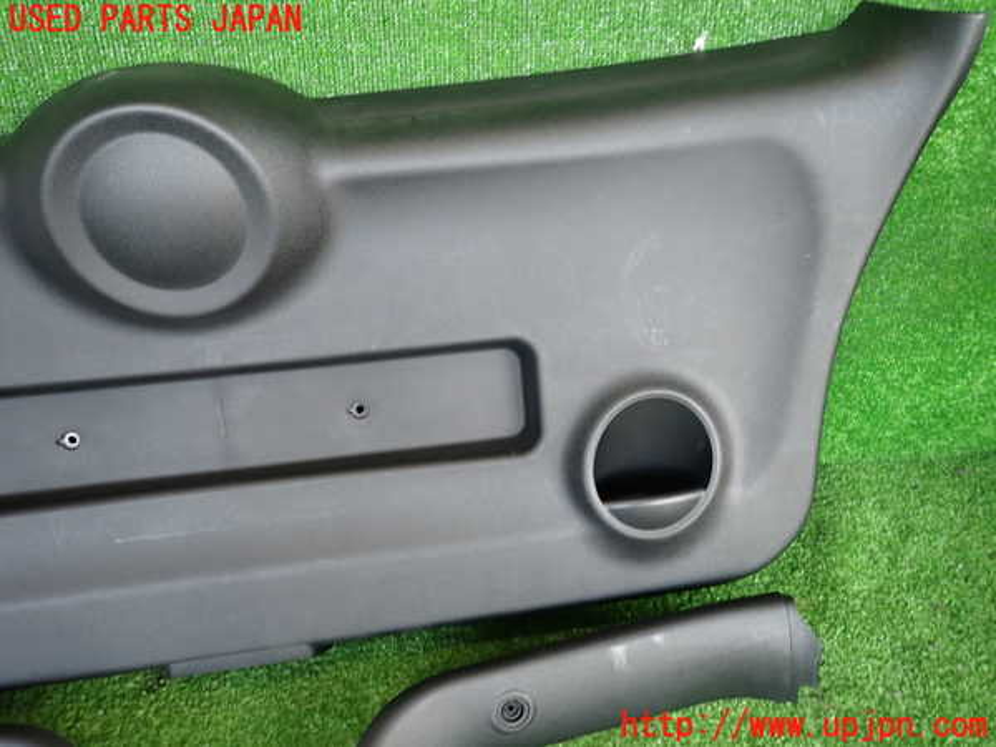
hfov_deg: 69.4
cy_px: 374
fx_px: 719
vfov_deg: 54.9
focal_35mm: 25
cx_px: 498
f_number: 2
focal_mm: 4.5
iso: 200
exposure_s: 1/30
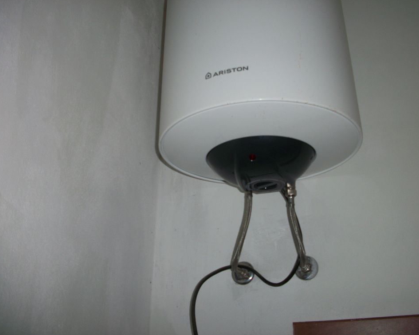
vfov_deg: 40.1
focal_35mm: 37
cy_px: 168
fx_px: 459
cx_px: 216
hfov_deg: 49.1
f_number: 3.1
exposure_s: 1/30
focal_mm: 6.3
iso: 80
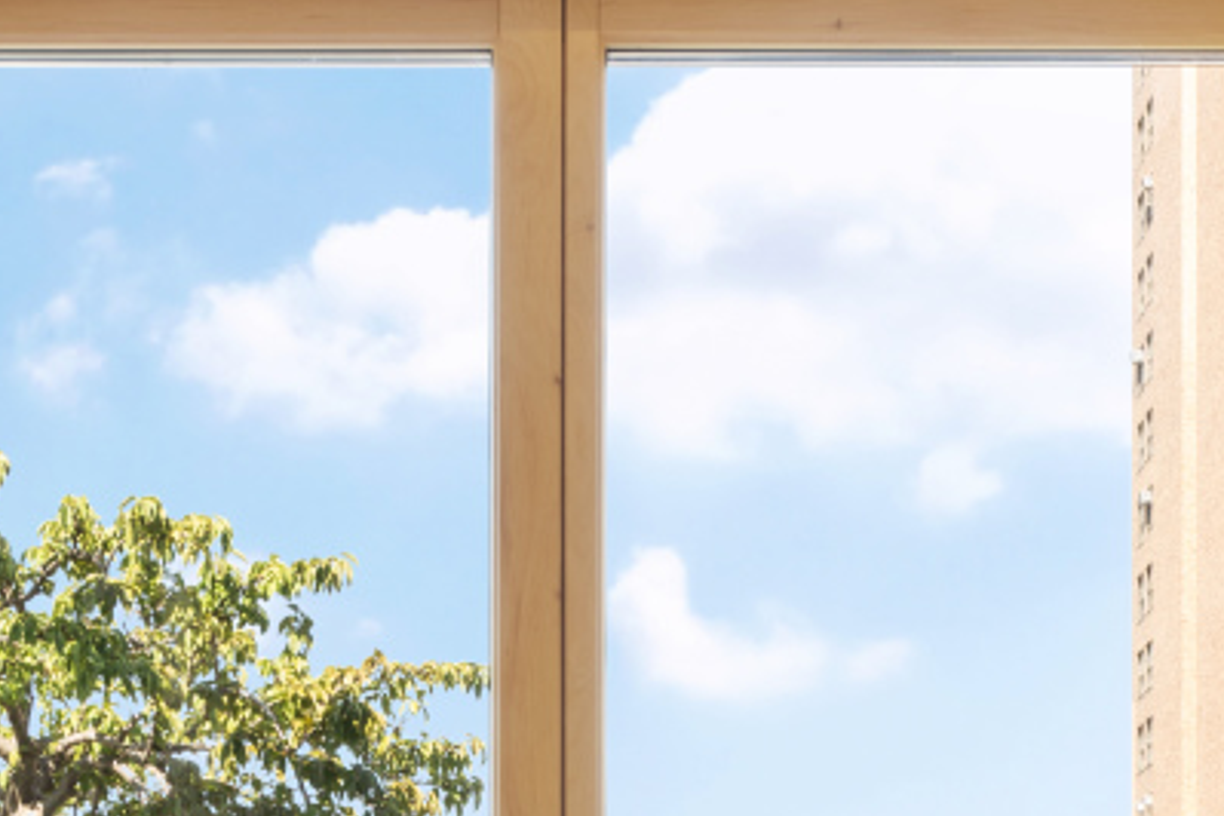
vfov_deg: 15.1
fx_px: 2890
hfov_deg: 23.9
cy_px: 1144
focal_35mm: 85
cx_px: 646
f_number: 11
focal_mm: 24
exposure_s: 1/8
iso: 200
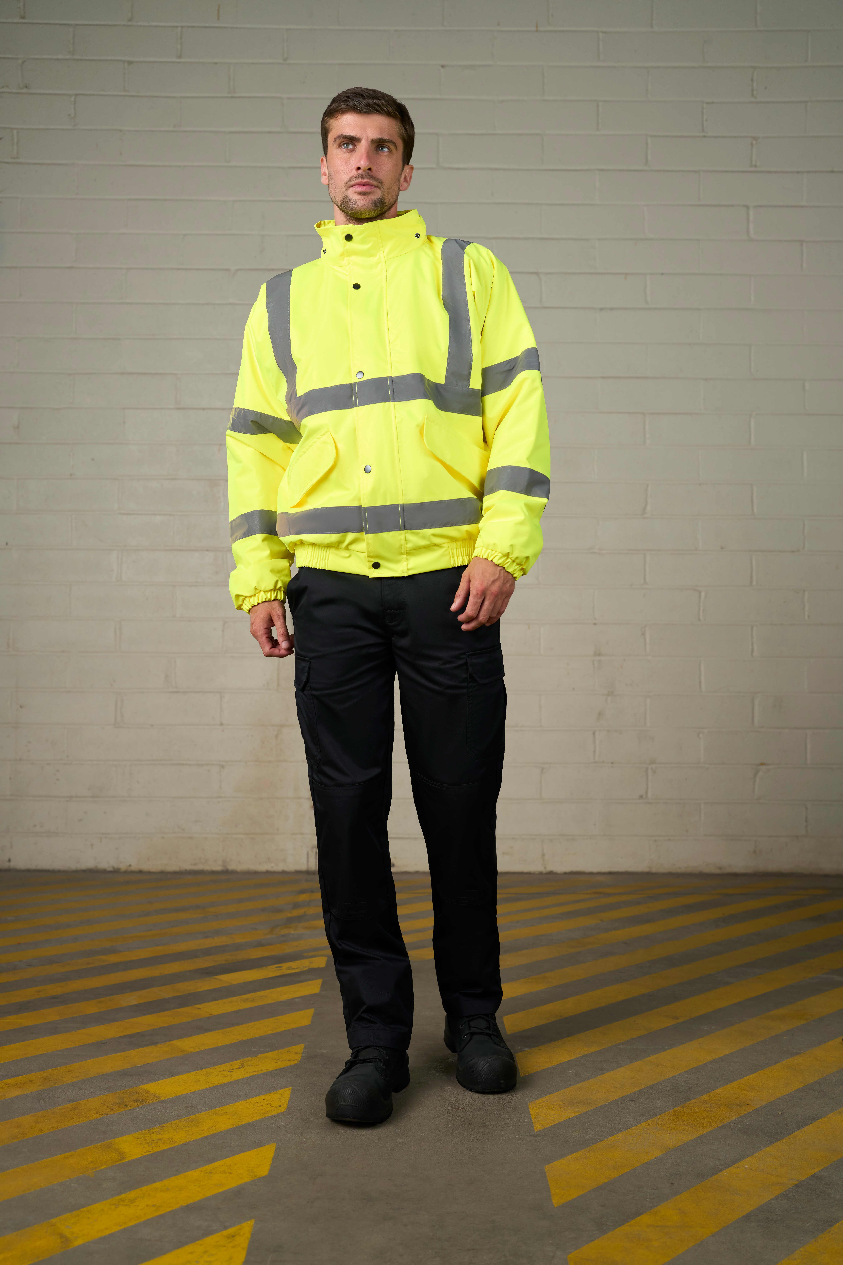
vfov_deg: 54.4
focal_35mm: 35
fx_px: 1229
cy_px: 632
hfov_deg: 37.9
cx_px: 422
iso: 400
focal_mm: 35
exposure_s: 1/200
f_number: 3.5
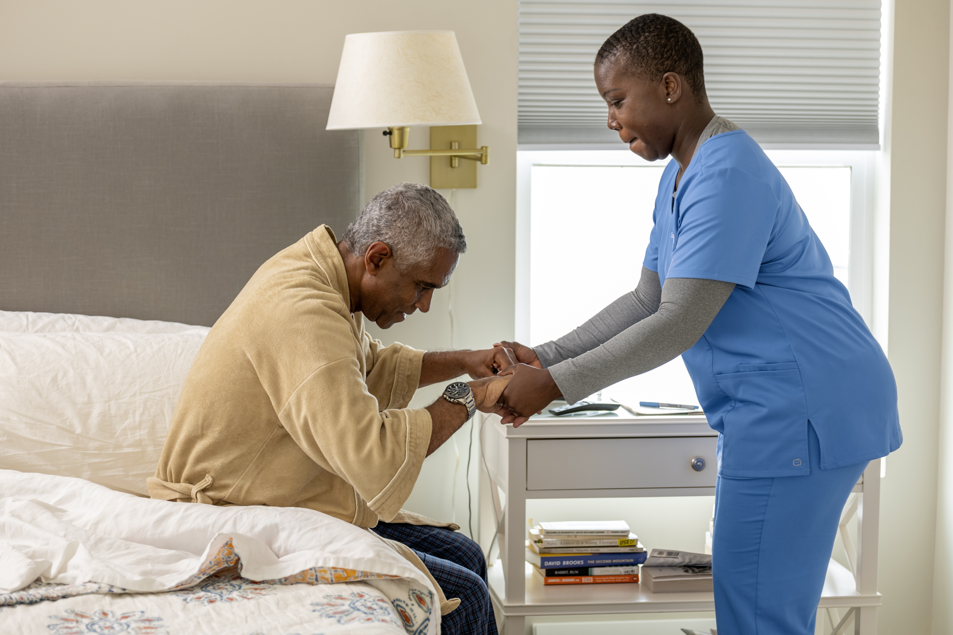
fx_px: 2382
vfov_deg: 15.2
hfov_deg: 22.6
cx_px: 476
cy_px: 318
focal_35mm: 90
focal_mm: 90
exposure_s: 1/100
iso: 800
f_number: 4.5
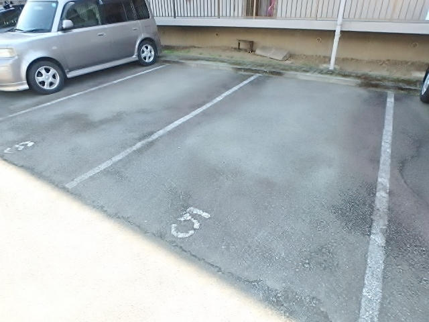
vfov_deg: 63.4
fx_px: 260
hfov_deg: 79.0
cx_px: 214
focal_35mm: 21
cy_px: 161
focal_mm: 3.7
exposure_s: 1/250
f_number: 3.5
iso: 250
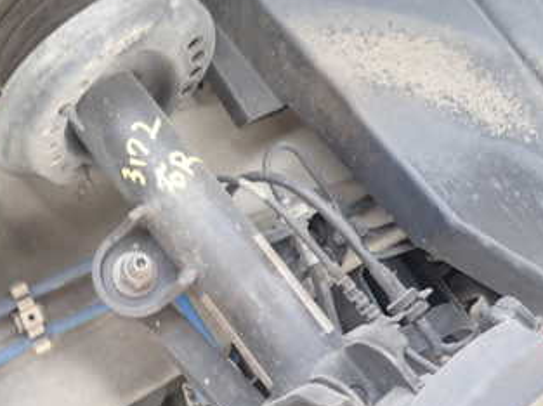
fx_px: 752
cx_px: 168
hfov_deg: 39.1
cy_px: 99
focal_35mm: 48
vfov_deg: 29.7
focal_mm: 4.5
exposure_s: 1/30
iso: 400
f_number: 2
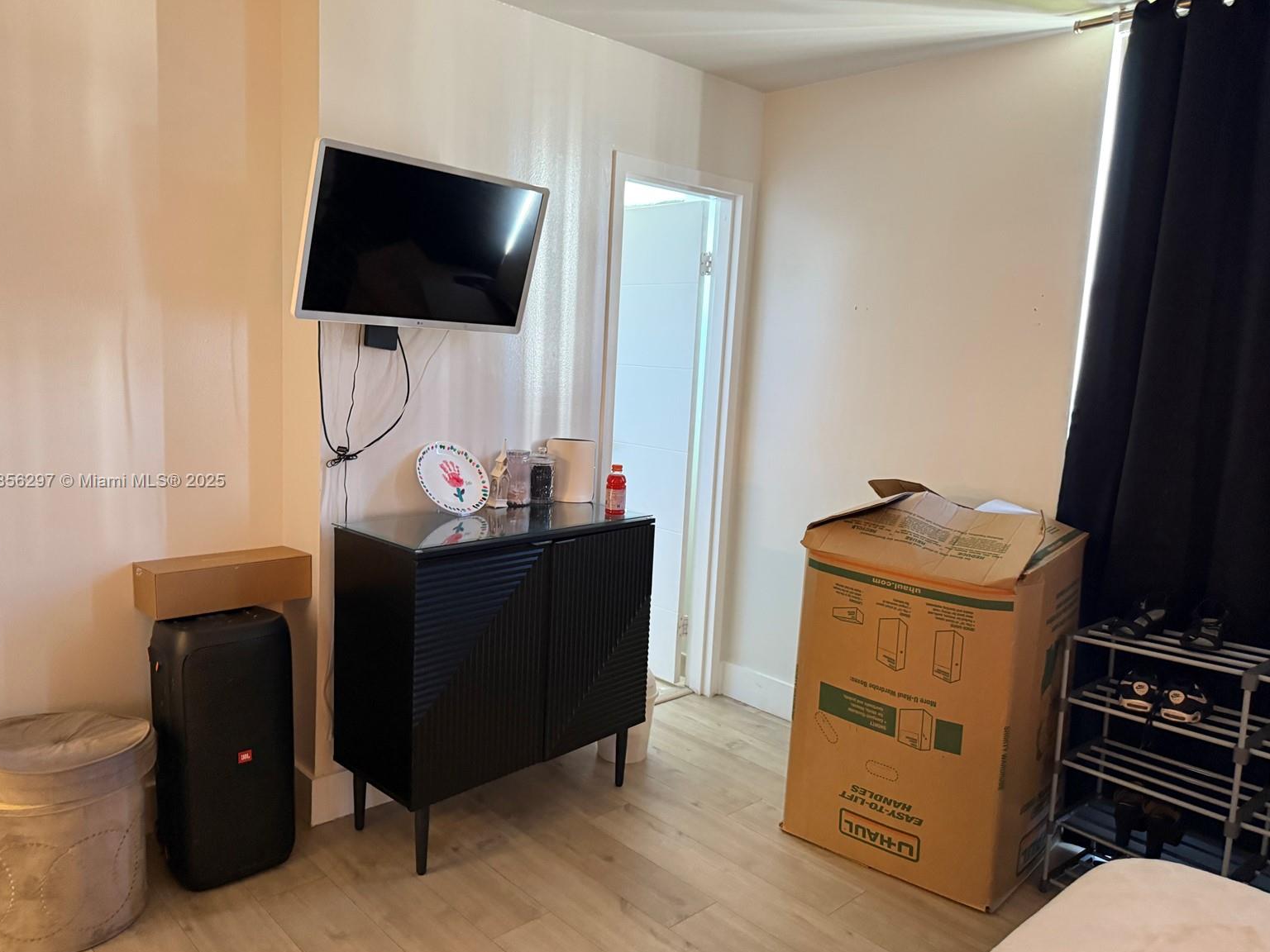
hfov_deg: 69.4
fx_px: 917
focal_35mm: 25
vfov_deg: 54.9
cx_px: 622
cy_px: 482
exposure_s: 1/60
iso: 500
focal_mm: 6.76
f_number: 1.78
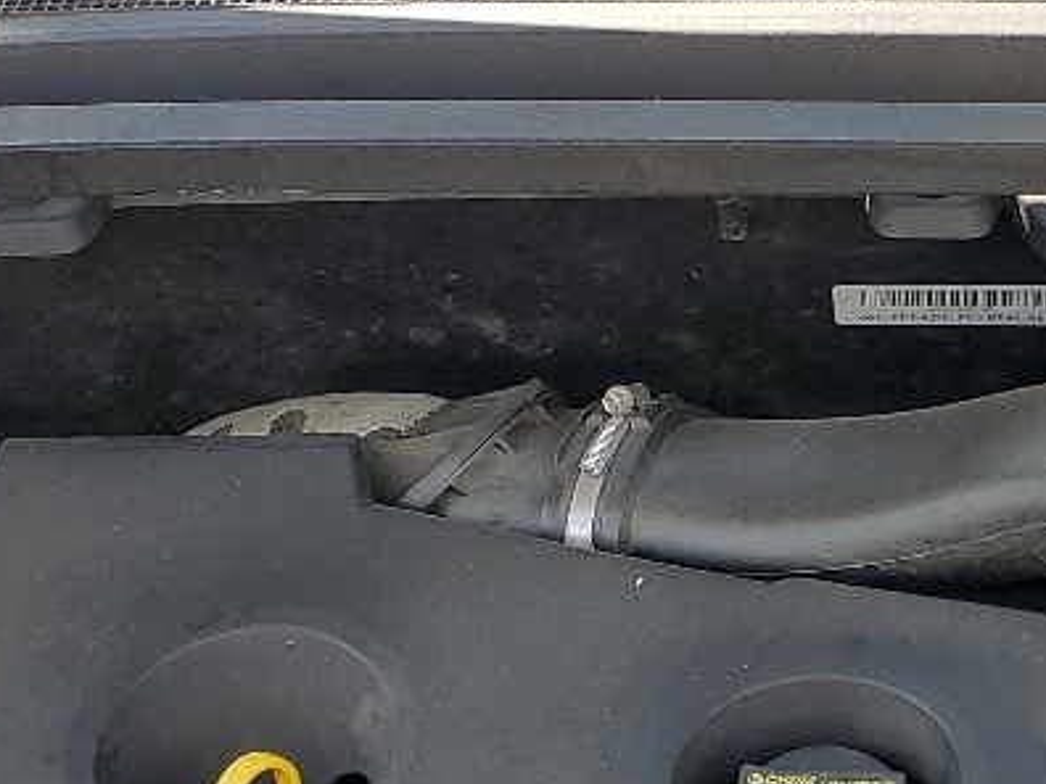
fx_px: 3173
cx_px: 895
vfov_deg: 14.0
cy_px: 665
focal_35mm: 105
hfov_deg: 18.5
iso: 50
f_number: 1.5
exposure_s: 1/667
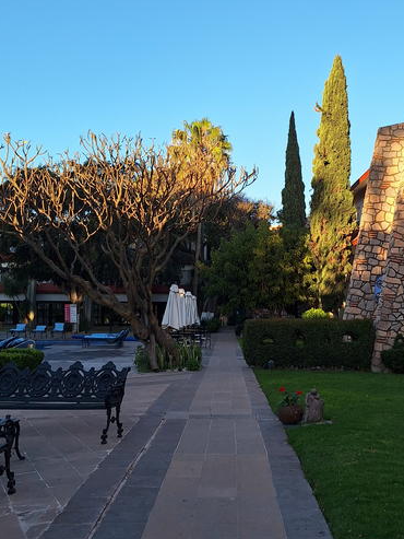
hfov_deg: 33.8
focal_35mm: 42
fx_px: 653
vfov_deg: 44.8
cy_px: 280
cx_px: 291
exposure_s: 1/759
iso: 40
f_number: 1.8
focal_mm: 5.54
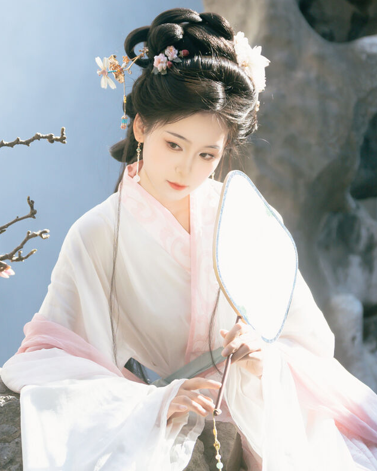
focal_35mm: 150
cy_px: 196
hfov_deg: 10.3
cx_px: 141
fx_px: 2091
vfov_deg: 12.8
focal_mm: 70
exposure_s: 1/2000
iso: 640
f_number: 2.8
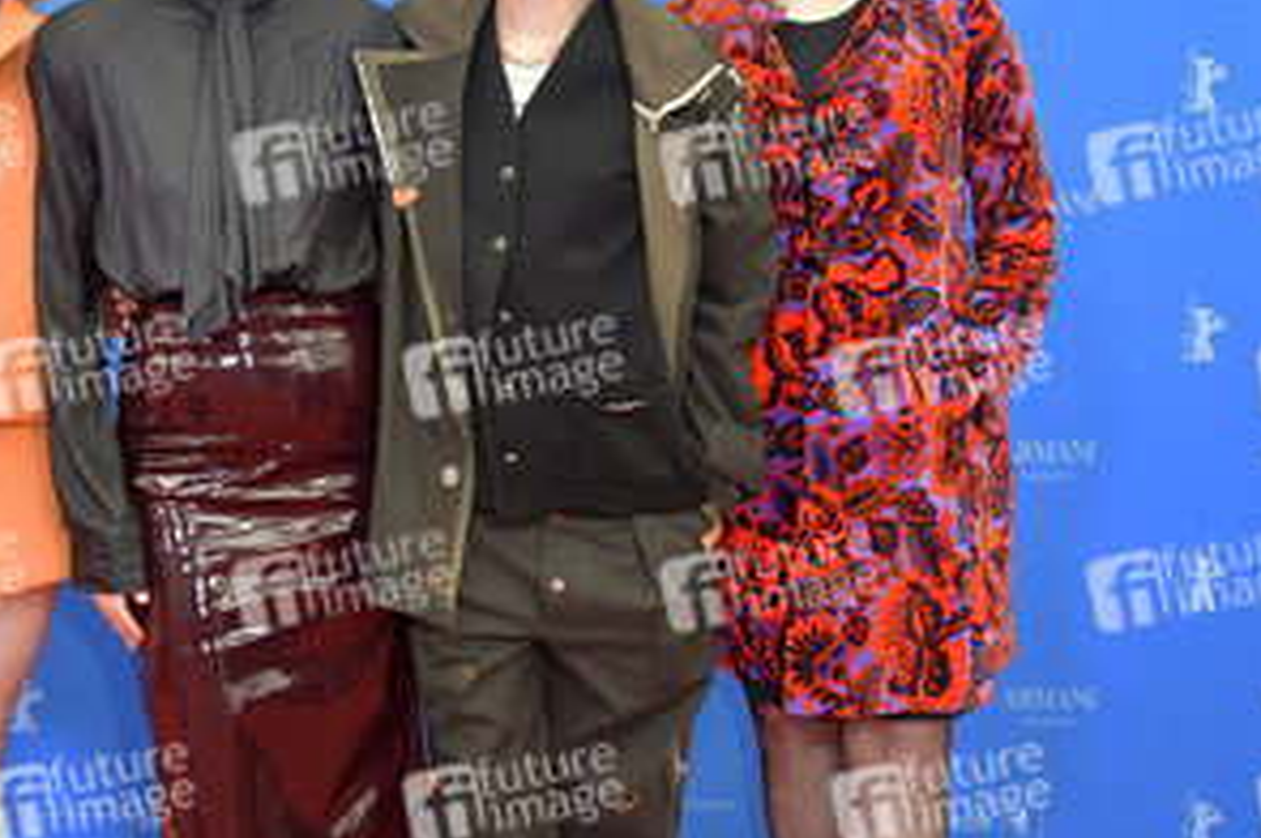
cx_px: 400
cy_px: 261
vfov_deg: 27.3
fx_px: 1714
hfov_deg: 39.8
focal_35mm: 49
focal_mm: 32
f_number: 4.5
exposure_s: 1/200
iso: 1250
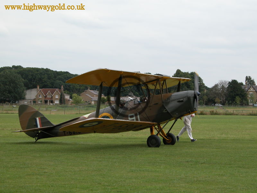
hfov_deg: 21.1
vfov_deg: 15.9
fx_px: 690
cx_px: 128
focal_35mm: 93
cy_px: 96
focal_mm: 23.7
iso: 100
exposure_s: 1/415
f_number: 5
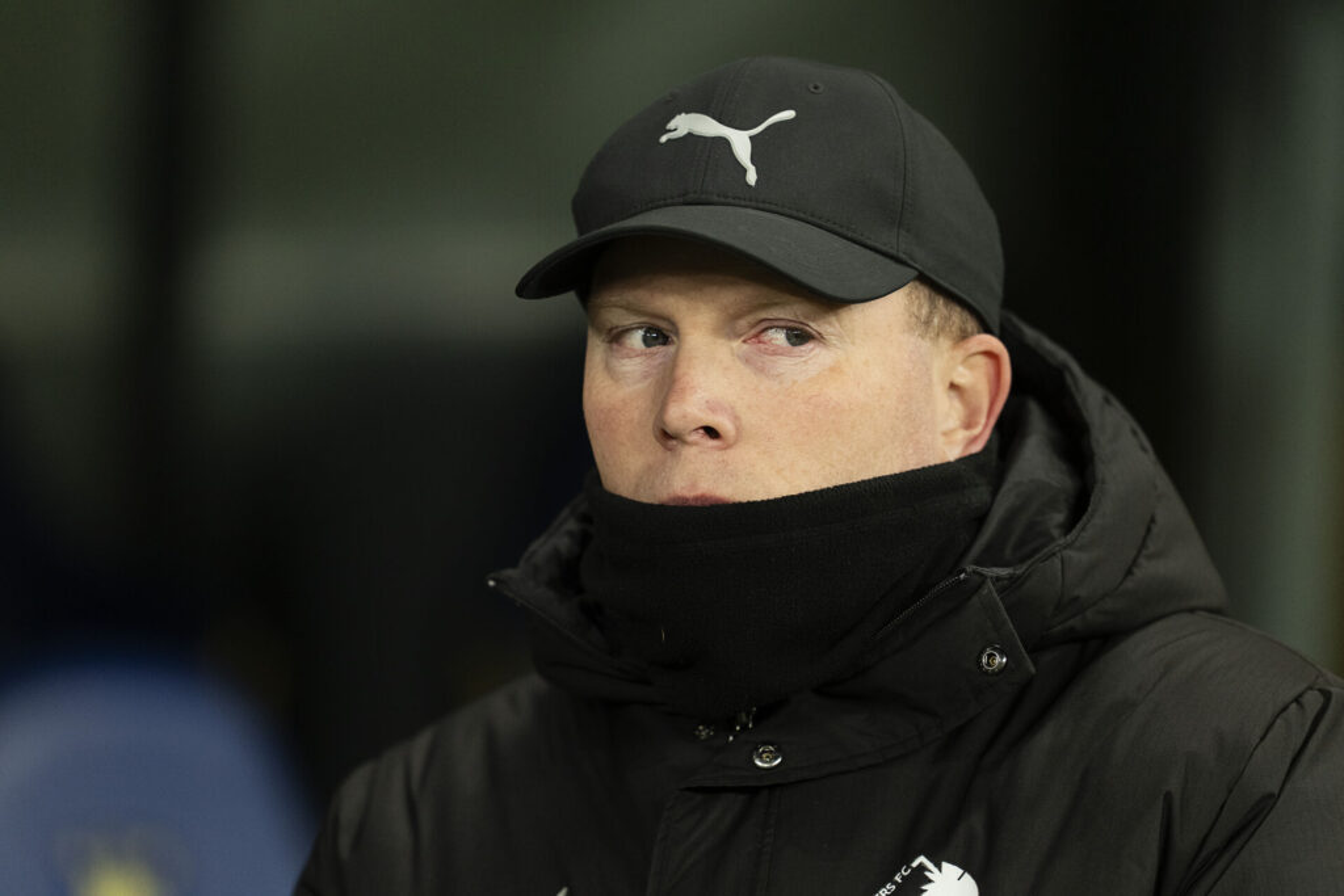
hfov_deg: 5.2
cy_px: 448
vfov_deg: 3.4
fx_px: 14934
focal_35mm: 400
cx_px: 672
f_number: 2.8
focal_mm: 400
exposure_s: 1/500
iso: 3200
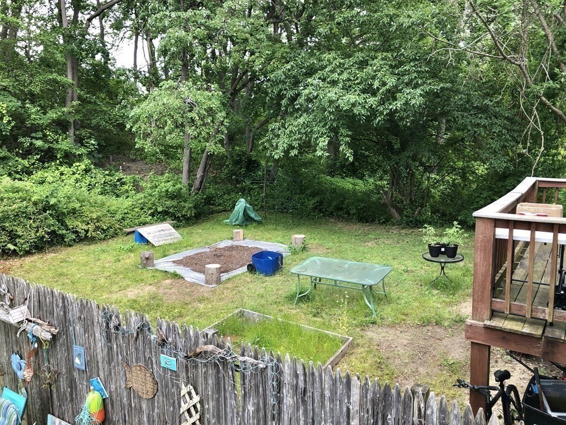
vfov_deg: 49.7
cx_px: 283
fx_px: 458
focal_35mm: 28
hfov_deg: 63.4
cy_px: 212
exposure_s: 1/120
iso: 32
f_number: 1.8
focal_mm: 4
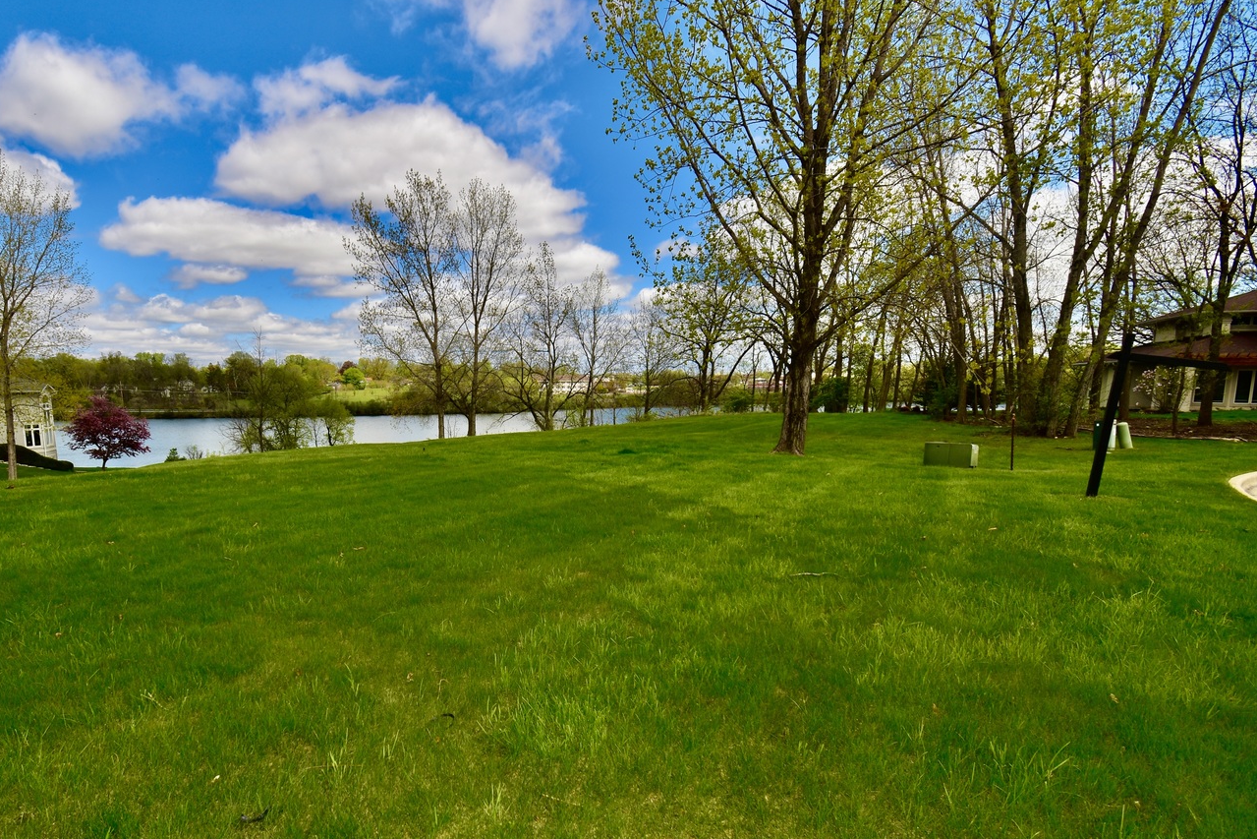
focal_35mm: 19
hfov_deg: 85.2
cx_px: 471
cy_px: 510
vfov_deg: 63.9
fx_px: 663
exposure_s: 1/200
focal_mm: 10
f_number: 10
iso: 100
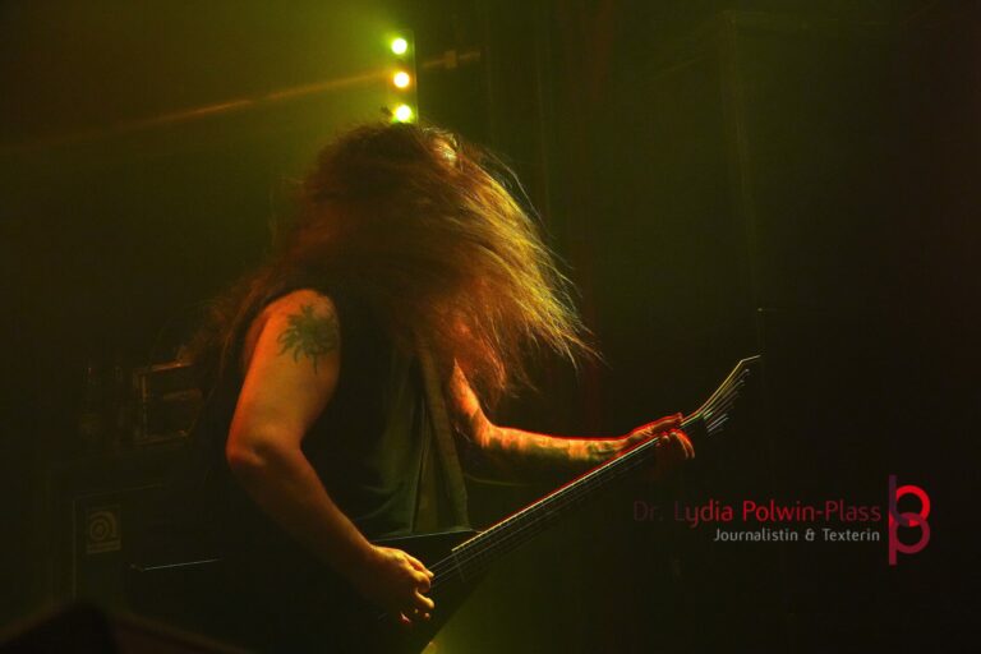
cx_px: 490
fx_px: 2452
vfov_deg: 15.2
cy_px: 327
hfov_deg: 22.6
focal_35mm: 90
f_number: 4.5
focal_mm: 60
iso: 5000
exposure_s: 1/100
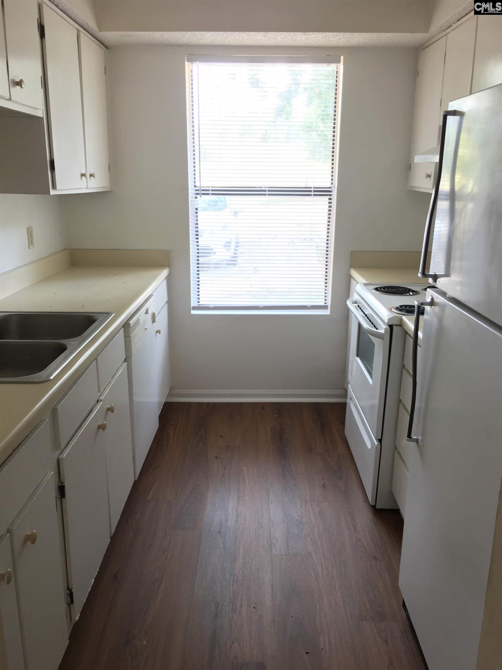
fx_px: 561
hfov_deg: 48.2
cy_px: 335
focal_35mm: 29
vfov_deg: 61.7
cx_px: 251
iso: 40
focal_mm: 4.15
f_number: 2.2
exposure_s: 1/30
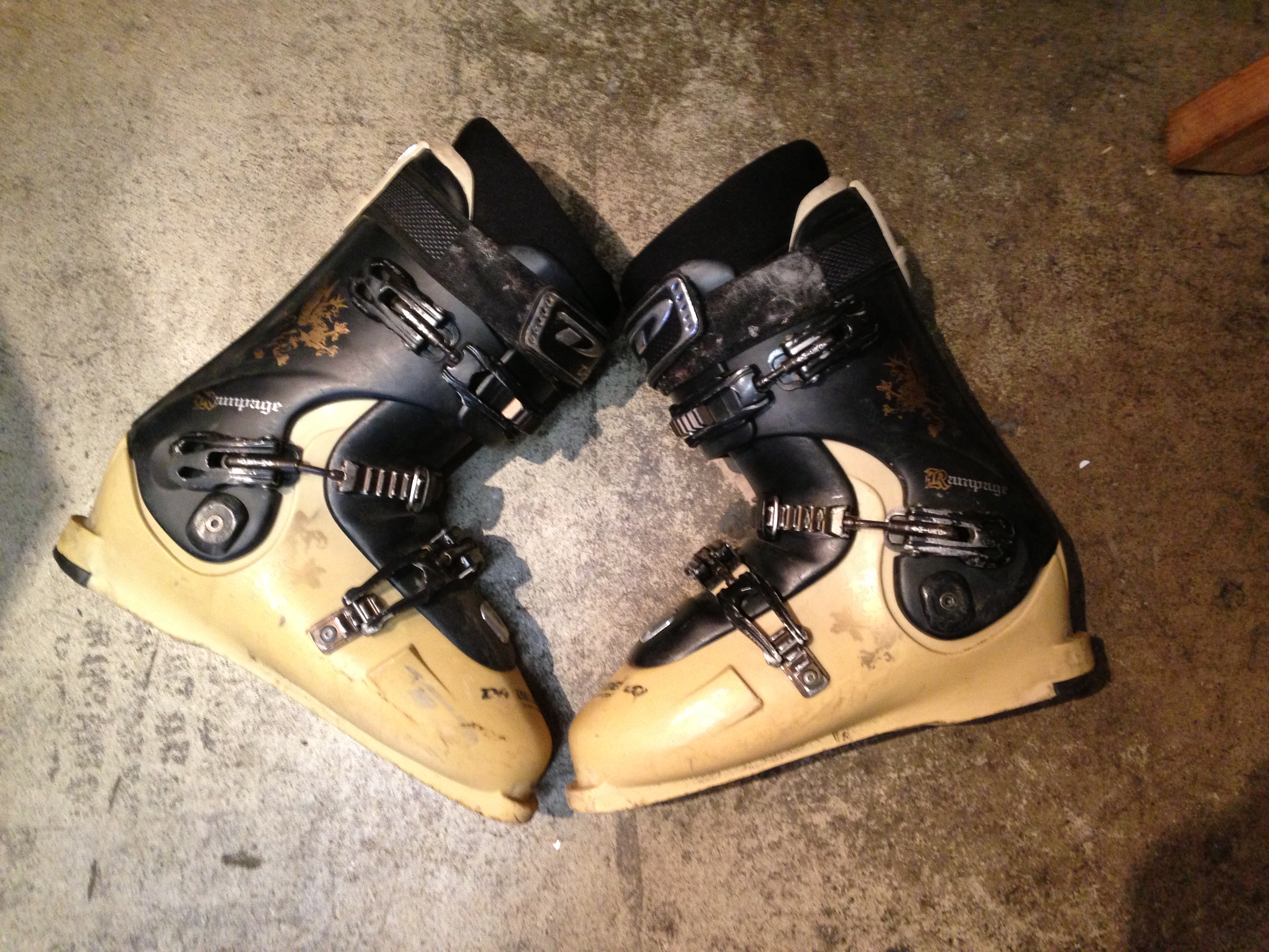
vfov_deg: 42.9
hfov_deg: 55.4
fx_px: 1210
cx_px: 634
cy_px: 476
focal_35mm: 33
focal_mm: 4.13
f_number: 2.4
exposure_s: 1/20
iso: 320
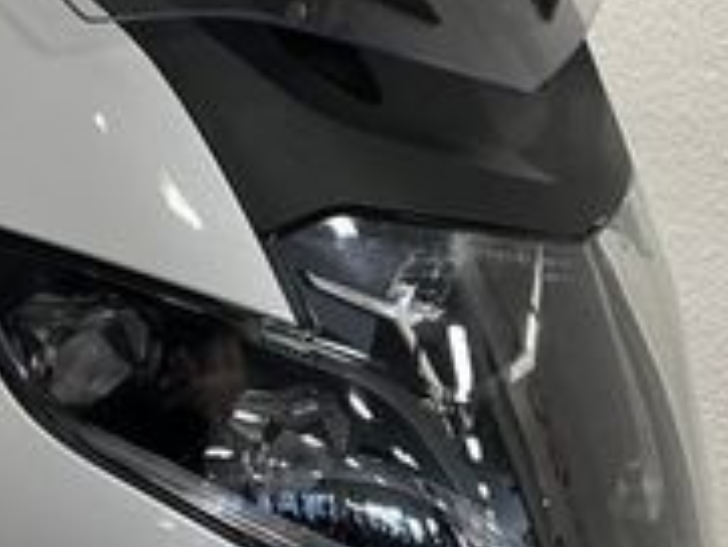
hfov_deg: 21.3
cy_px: 36
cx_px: 286
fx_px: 1936
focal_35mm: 92
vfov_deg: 15.9
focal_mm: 5.1
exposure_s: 1/100
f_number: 1.6
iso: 100
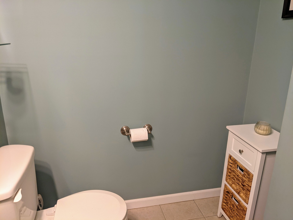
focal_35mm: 27
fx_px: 229
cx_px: 146
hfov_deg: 65.3
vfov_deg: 51.4
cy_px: 110
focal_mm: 4.44
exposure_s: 1/24
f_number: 1.8
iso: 86
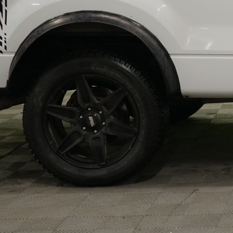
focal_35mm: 123
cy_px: -14
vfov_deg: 13.9
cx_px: 385
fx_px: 937
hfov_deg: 13.1
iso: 800
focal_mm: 31
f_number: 5
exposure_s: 1/60
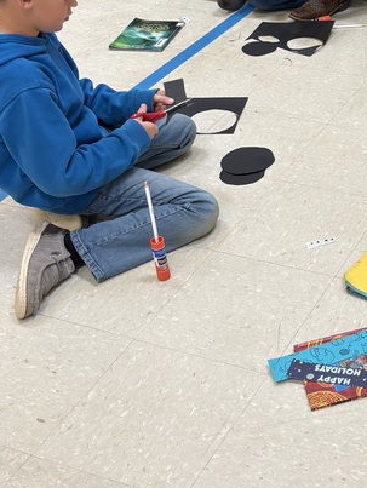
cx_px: 418
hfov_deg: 21.0
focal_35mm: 66
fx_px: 932
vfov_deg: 28.8
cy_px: 107
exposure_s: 1/122
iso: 50
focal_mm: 5.96
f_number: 1.6
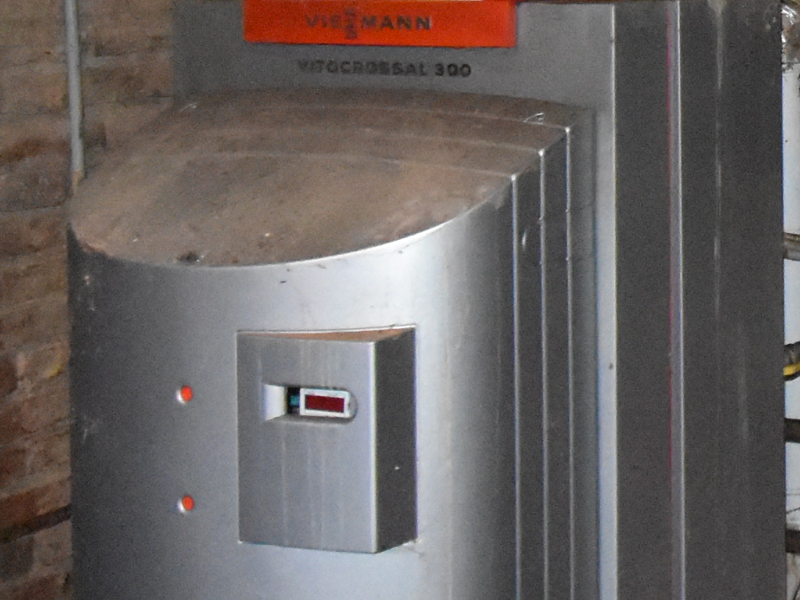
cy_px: 5
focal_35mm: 75
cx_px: 1077
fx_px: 1733
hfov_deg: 22.8
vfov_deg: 19.1
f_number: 4.5
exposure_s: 1/60
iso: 6400
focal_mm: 10
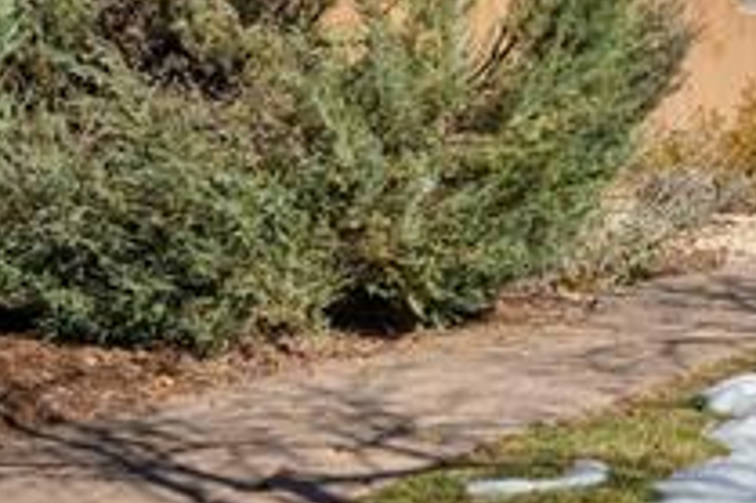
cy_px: 33
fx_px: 2245
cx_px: 673
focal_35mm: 107
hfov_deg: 18.8
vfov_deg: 12.7
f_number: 8
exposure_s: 1/400
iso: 500
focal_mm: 35
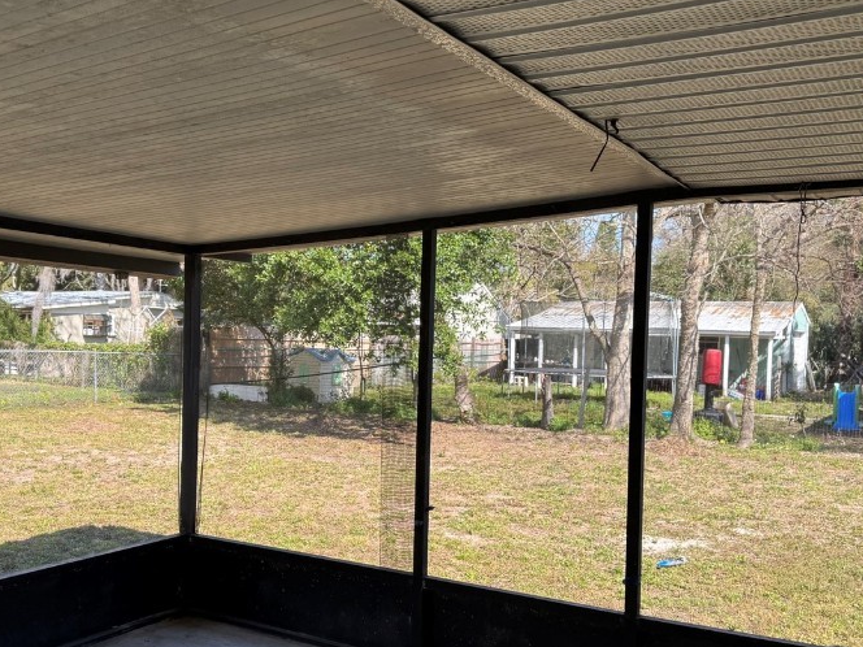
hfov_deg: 49.8
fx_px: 922
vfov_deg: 38.6
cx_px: 341
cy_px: 365
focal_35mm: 37
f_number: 1.78
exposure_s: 1/842
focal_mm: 6.76
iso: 80
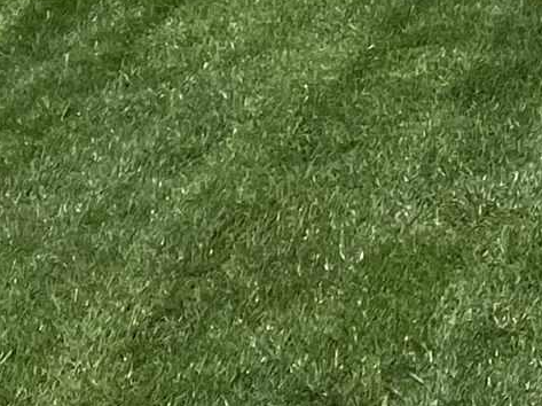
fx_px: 2644
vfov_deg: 7.5
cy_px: -912
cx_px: 1152
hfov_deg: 10.6
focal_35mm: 169
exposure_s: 1/5051
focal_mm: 4.2
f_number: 1.6
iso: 32
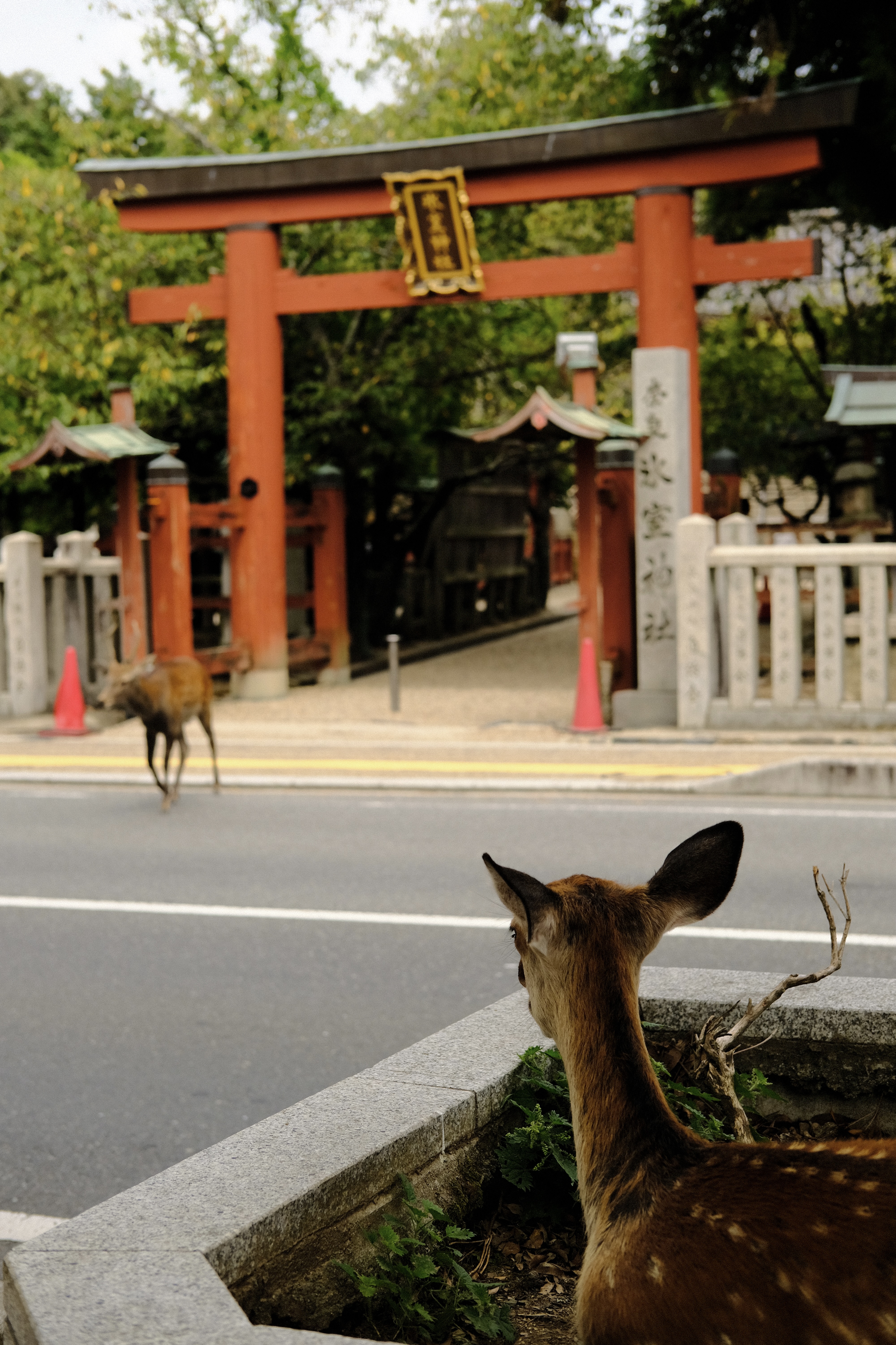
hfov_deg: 25.5
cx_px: 448
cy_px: 672
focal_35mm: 53
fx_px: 1979
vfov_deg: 37.5
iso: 400
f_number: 4
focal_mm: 35
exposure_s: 1/1300
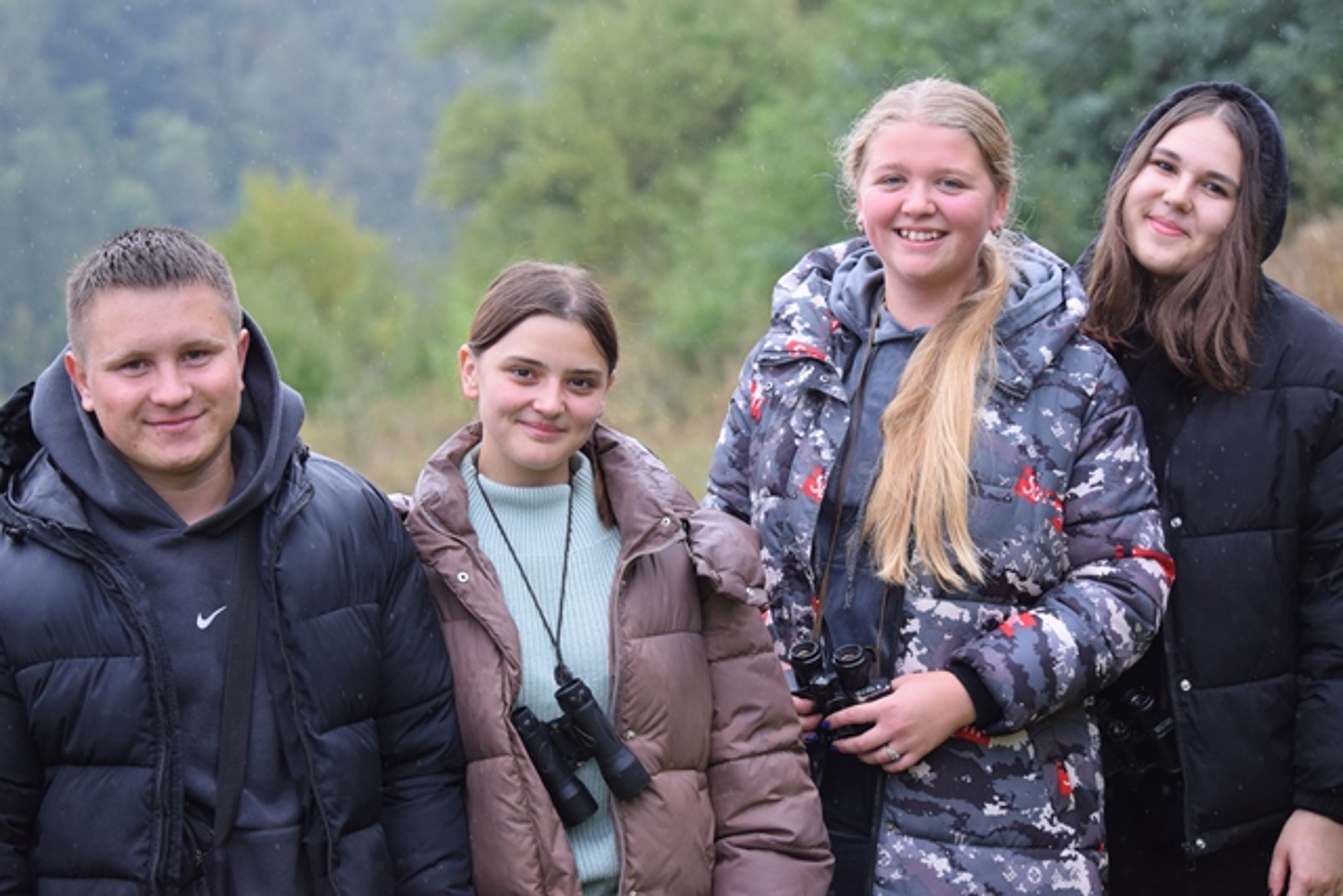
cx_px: 672
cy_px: 448
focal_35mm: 150
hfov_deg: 13.7
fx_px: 5597
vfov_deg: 9.2
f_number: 5.6
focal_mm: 100
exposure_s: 1/500
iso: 800
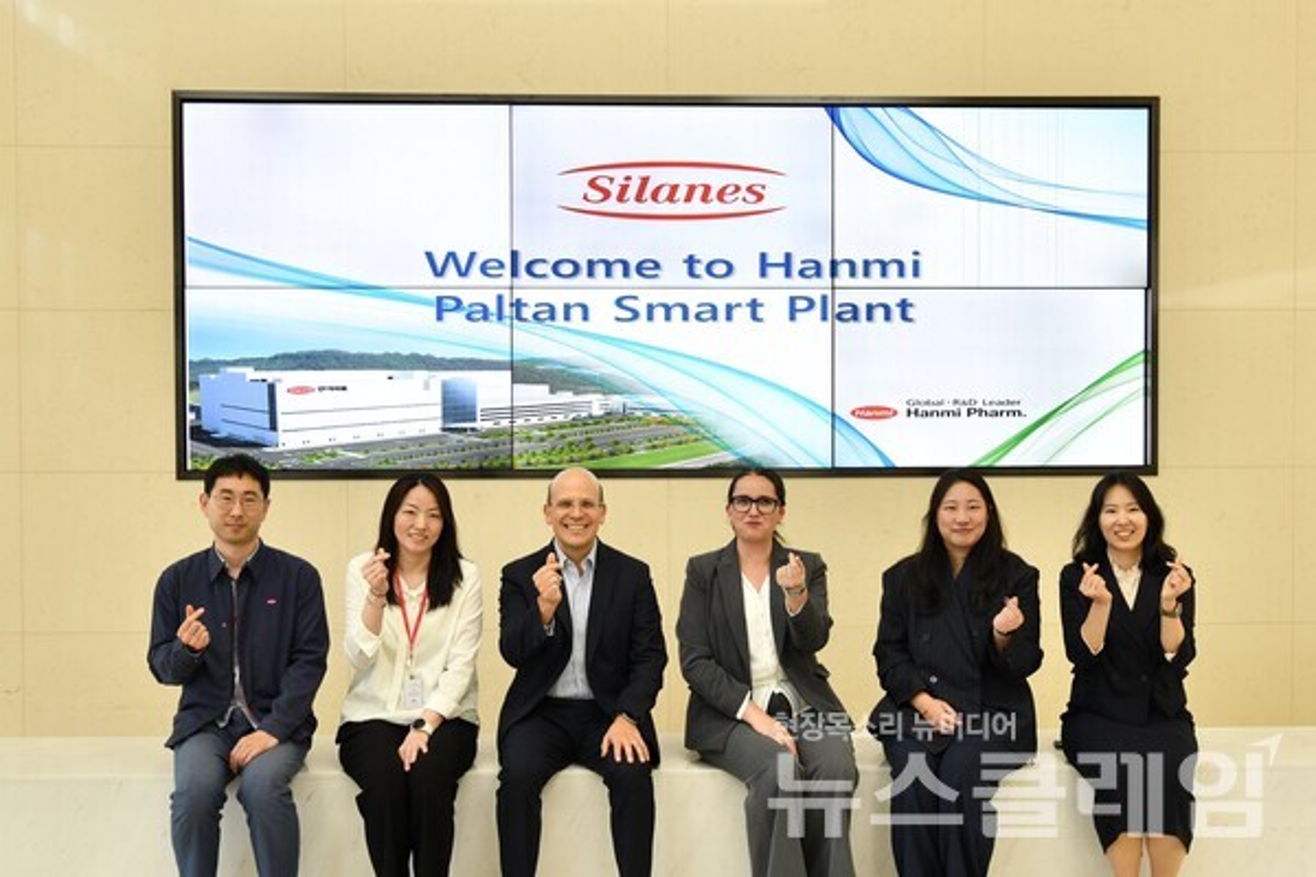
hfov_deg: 60.3
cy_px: 438
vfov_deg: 42.3
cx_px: 658
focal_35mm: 31
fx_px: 1133
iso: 250
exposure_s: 1/30
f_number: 4
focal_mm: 31
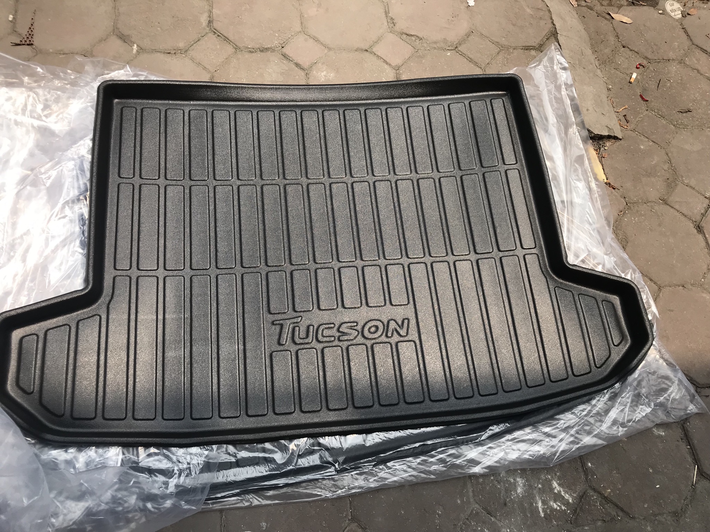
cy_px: 266
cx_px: 355
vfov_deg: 49.7
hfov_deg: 63.4
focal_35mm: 28
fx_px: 574
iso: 20
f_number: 1.8
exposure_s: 1/1168
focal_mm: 3.99
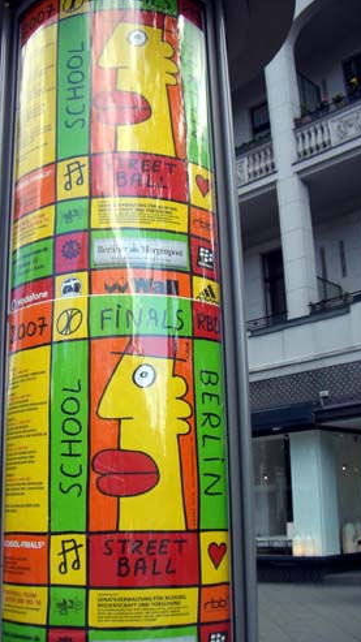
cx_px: 139
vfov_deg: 48.4
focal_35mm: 42
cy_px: 323
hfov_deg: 28.2
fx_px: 715
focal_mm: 6.2
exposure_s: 1/400
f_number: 2.7
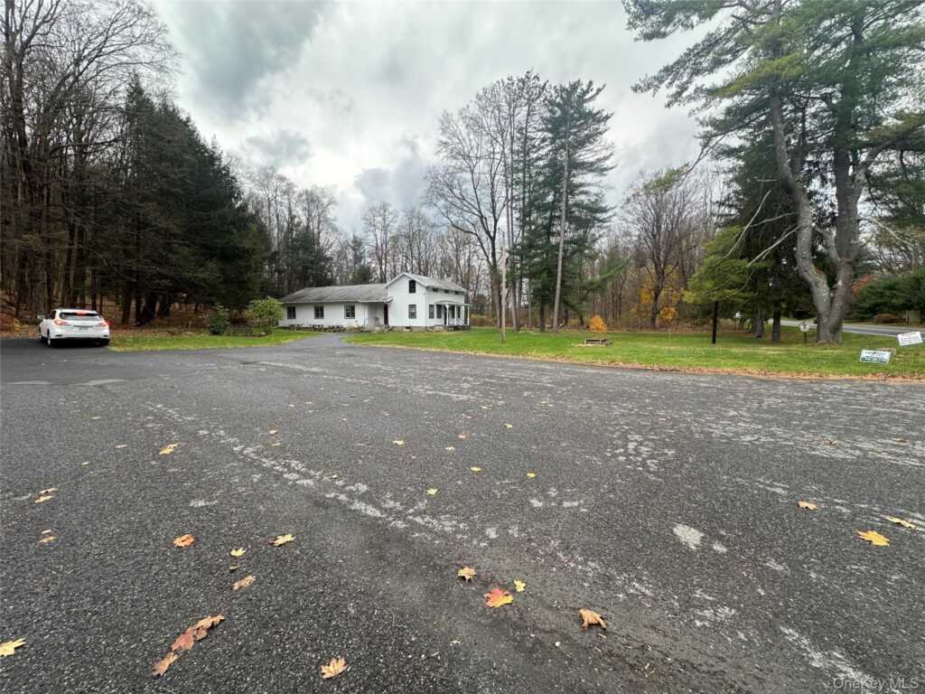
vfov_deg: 85.7
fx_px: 374
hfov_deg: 102.1
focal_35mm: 14
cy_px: 347
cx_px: 462
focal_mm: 2.22
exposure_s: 1/134
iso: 40
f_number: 2.2
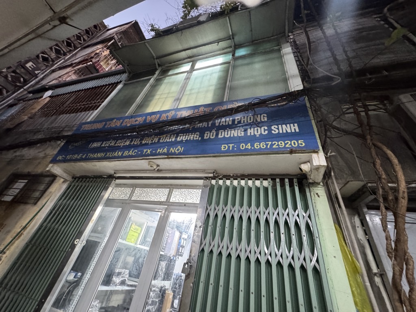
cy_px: 156
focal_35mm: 14
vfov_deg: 85.7
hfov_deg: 102.1
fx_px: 168
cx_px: 208
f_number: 2.2
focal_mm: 2.22
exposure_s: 1/33
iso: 1000
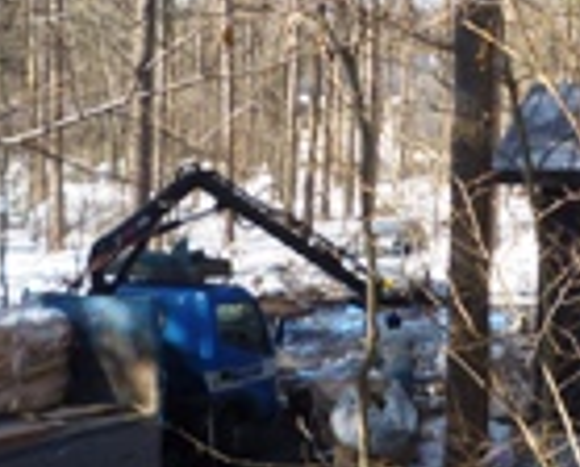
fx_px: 1446
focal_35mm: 84
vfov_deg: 18.2
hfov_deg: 22.4
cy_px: 104
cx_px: 467
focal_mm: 4.4
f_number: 2.8
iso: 80
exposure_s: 1/500
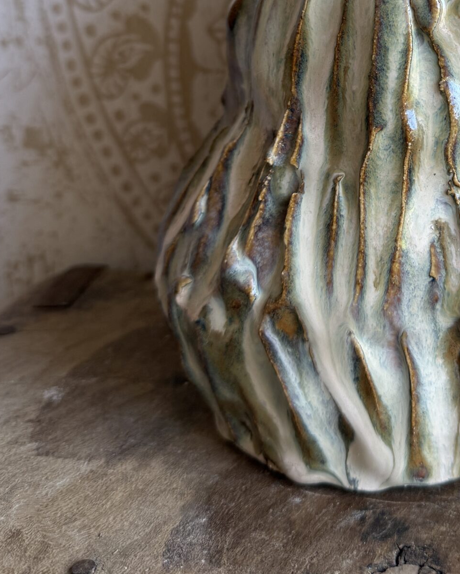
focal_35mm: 50
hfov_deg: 28.9
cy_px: 54
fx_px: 850
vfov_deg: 35.1
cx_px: 425
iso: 125
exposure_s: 1/121
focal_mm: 6.76
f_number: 1.78
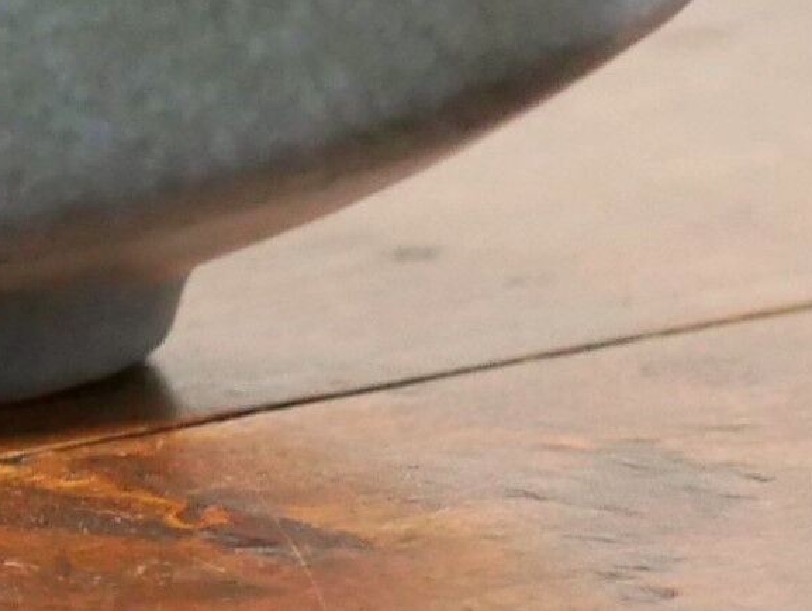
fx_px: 7303
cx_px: -1156
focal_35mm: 311
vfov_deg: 4.7
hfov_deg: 6.1
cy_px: -940
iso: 1250
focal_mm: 20
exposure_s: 1/60
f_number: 1.7
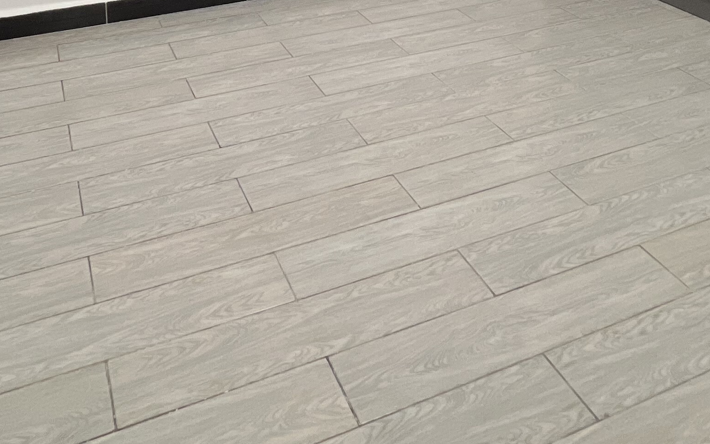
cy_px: -189
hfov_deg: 53.8
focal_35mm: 36
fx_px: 697
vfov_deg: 27.1
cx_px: 306
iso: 160
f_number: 1.8
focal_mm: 1.57
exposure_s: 1/100
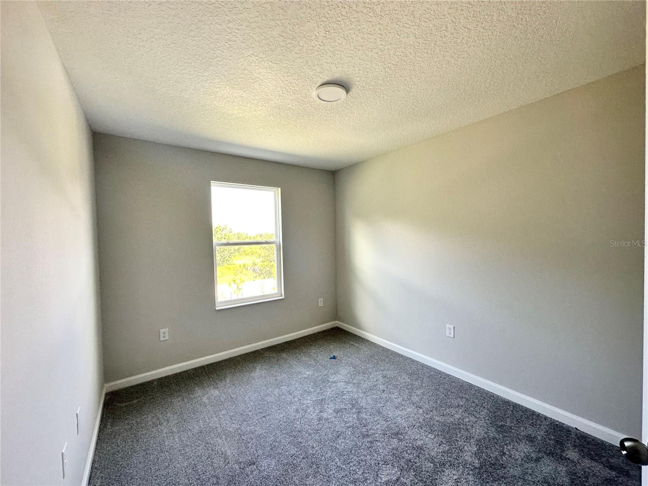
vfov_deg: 85.7
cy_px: 243
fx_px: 262
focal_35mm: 14
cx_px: 324
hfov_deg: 102.1
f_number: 2.2
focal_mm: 2.22
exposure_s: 1/120
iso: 125
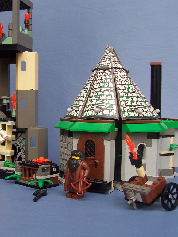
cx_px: 47
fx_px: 343
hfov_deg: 28.7
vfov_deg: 38.2
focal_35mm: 50
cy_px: 120
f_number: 2.8
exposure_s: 1/125
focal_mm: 5.6
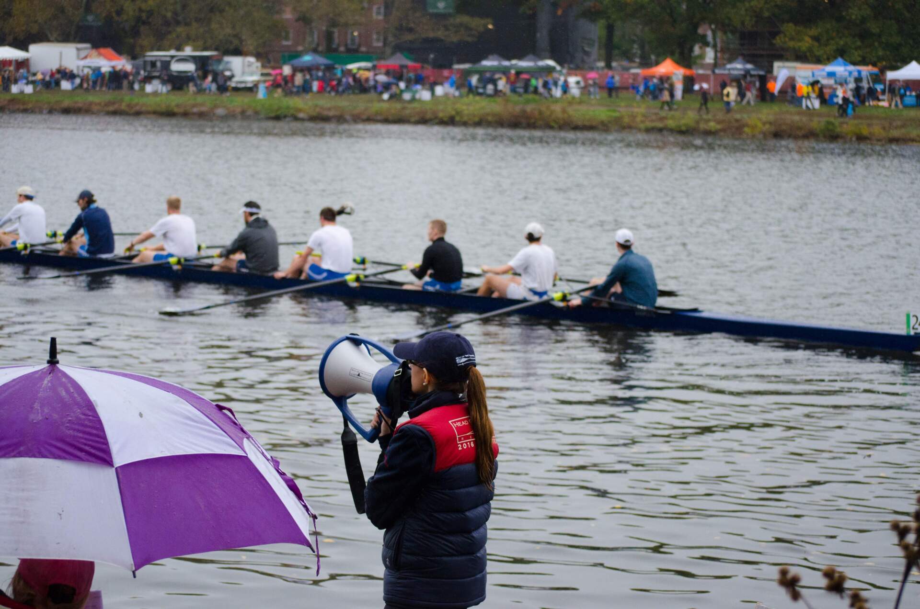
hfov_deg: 24.7
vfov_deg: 16.5
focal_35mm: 82
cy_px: 304
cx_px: 460
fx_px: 2104
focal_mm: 55
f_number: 5
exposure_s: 1/1250
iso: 800
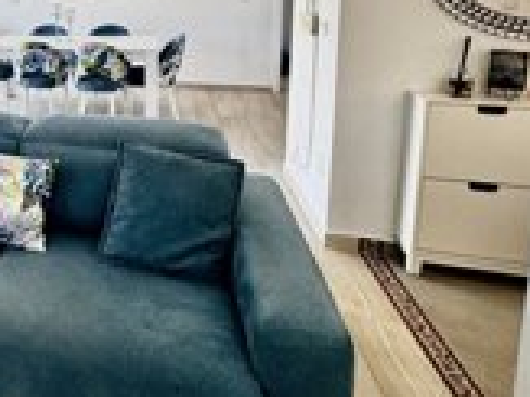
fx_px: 474
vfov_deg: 41.7
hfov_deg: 46.8
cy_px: 39
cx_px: -20
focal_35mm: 31
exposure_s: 1/100
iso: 100
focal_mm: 2.22
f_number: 2.2
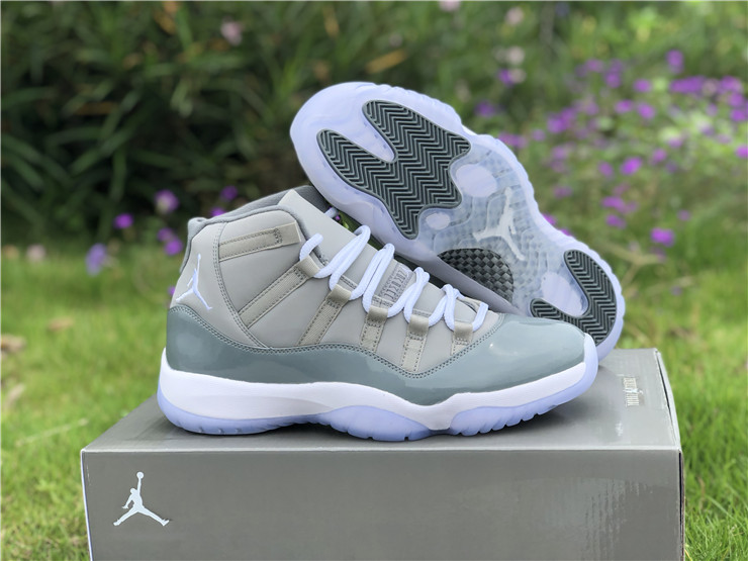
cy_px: 280
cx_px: 374
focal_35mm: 52
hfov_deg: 36.8
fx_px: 1124
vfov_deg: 28.0
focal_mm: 6
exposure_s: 1/666
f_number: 2.4
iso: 16
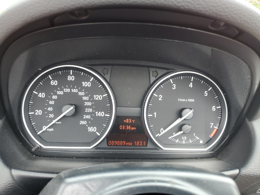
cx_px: 130
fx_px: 195
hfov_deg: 67.3
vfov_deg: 53.1
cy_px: 98
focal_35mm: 26
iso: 50
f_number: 1.5
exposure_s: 1/123
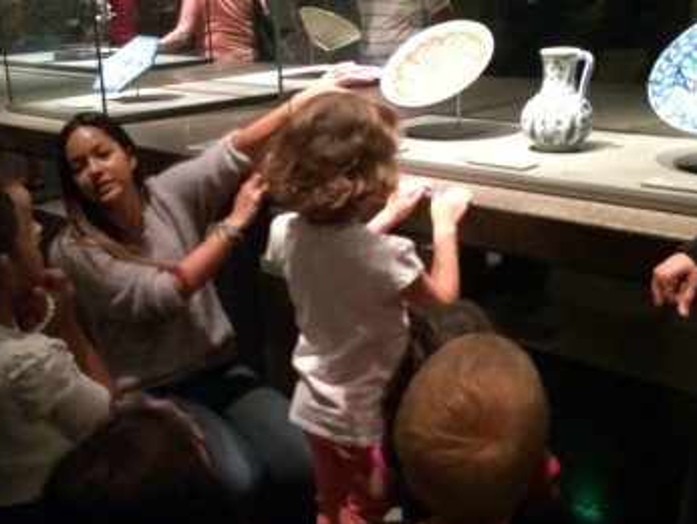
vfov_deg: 30.3
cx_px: 316
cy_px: 287
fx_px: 967
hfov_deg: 39.6
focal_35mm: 48
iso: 640
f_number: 2.2
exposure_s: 1/15
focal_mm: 4.15
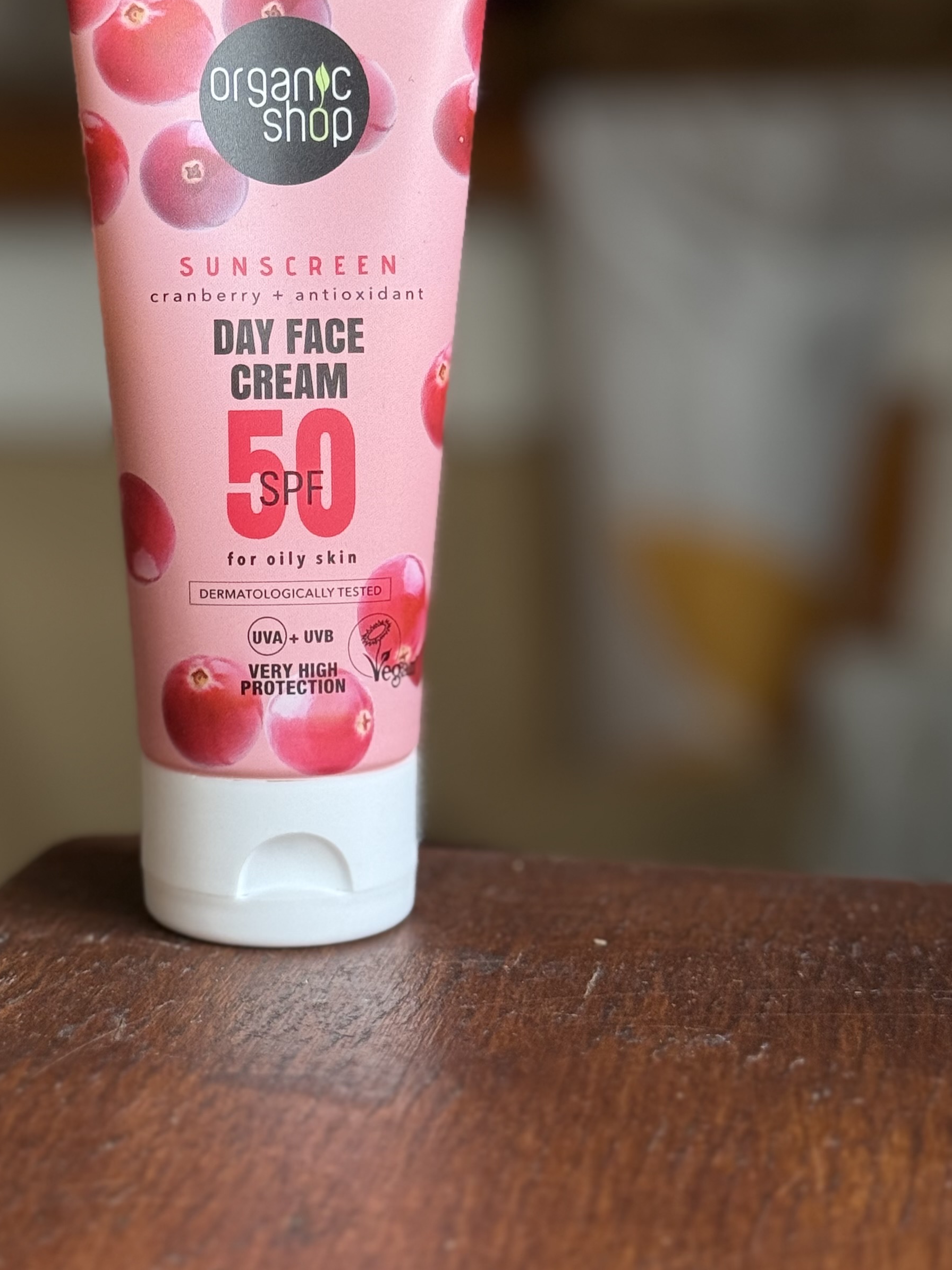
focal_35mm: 81
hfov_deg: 18.1
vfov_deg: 23.9
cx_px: 254
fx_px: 2970
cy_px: 352
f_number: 1.78
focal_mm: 6.76
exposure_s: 1/121
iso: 80
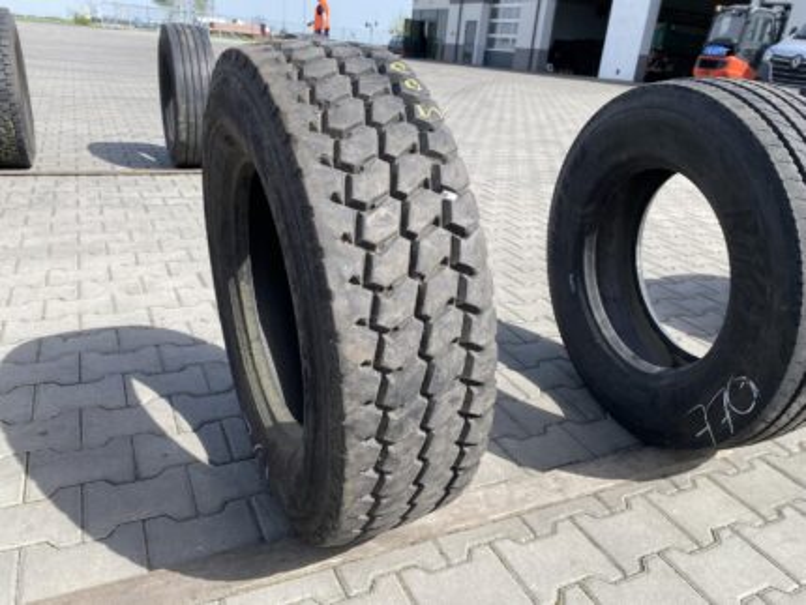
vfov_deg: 53.1
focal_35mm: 26
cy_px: 302
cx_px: 403
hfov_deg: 67.3
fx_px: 606
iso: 32
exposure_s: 1/1316
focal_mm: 4.25
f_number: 1.8
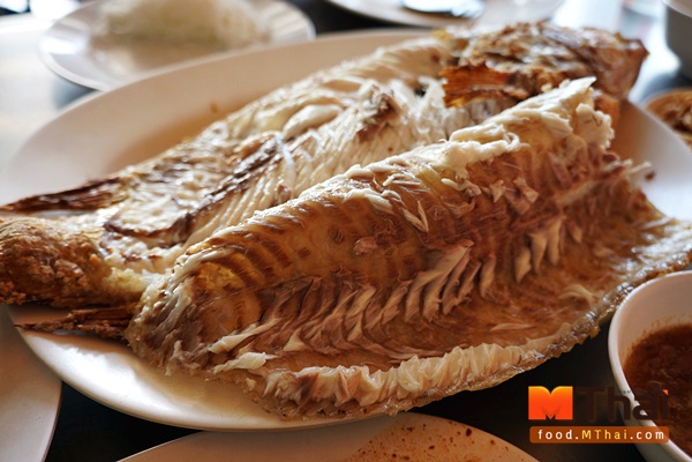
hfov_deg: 57.2
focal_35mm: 33
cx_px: 346
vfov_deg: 40.0
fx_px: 634
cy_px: 231
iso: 100
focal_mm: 22
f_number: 4
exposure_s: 1/60
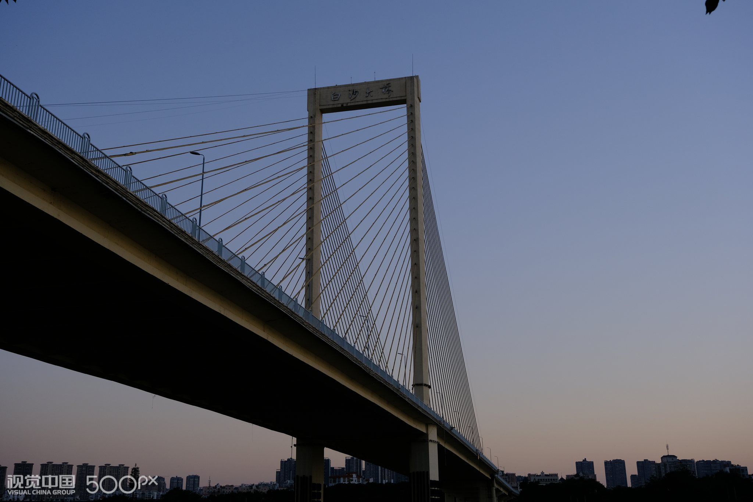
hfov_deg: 51.9
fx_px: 774
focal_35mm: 37
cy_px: 251
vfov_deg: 35.9
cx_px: 376
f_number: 5
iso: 320
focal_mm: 24.7
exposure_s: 1/150
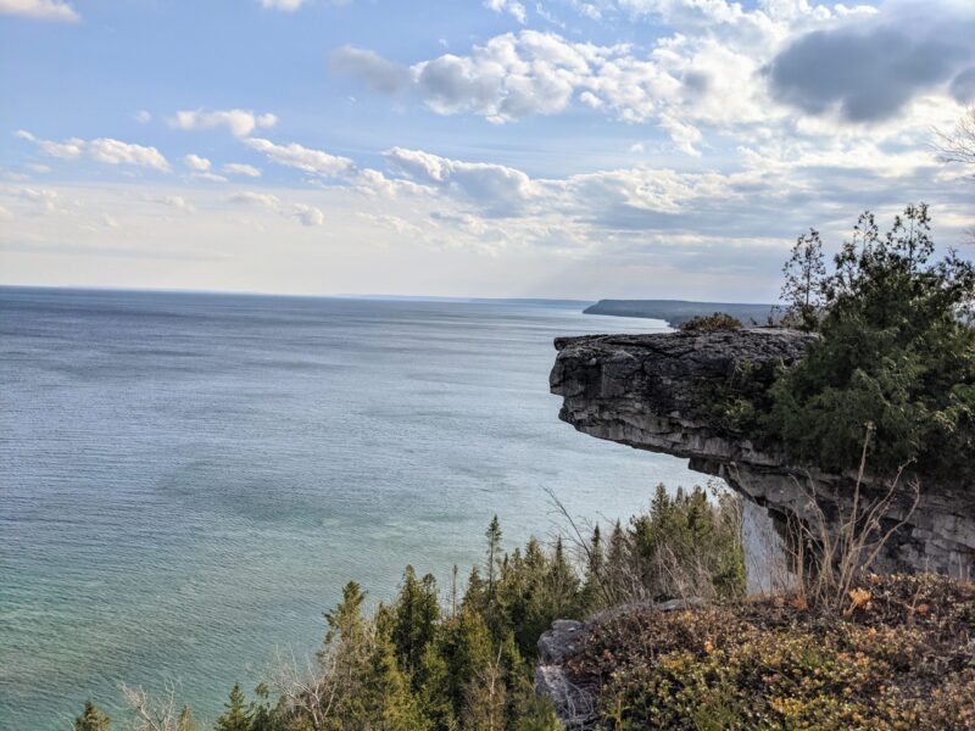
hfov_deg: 65.3
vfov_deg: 51.4
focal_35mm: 27
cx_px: 488
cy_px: 366
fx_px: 760
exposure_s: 1/7812
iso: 67
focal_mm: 4.38
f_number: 1.73
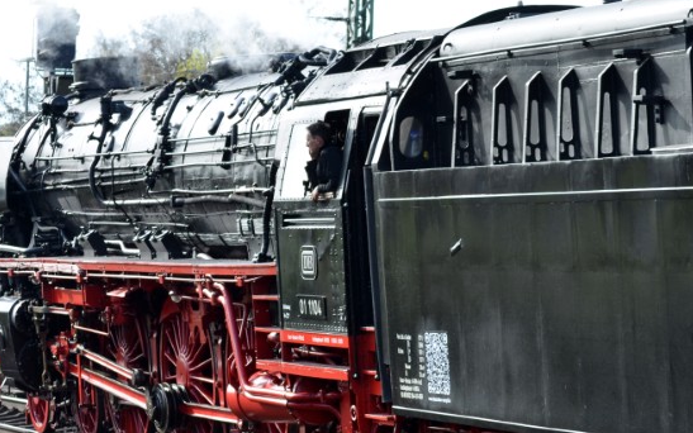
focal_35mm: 157
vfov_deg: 8.4
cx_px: 492
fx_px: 2965
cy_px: 296
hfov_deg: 13.3
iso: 100
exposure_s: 1/160
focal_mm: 55
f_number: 6.3
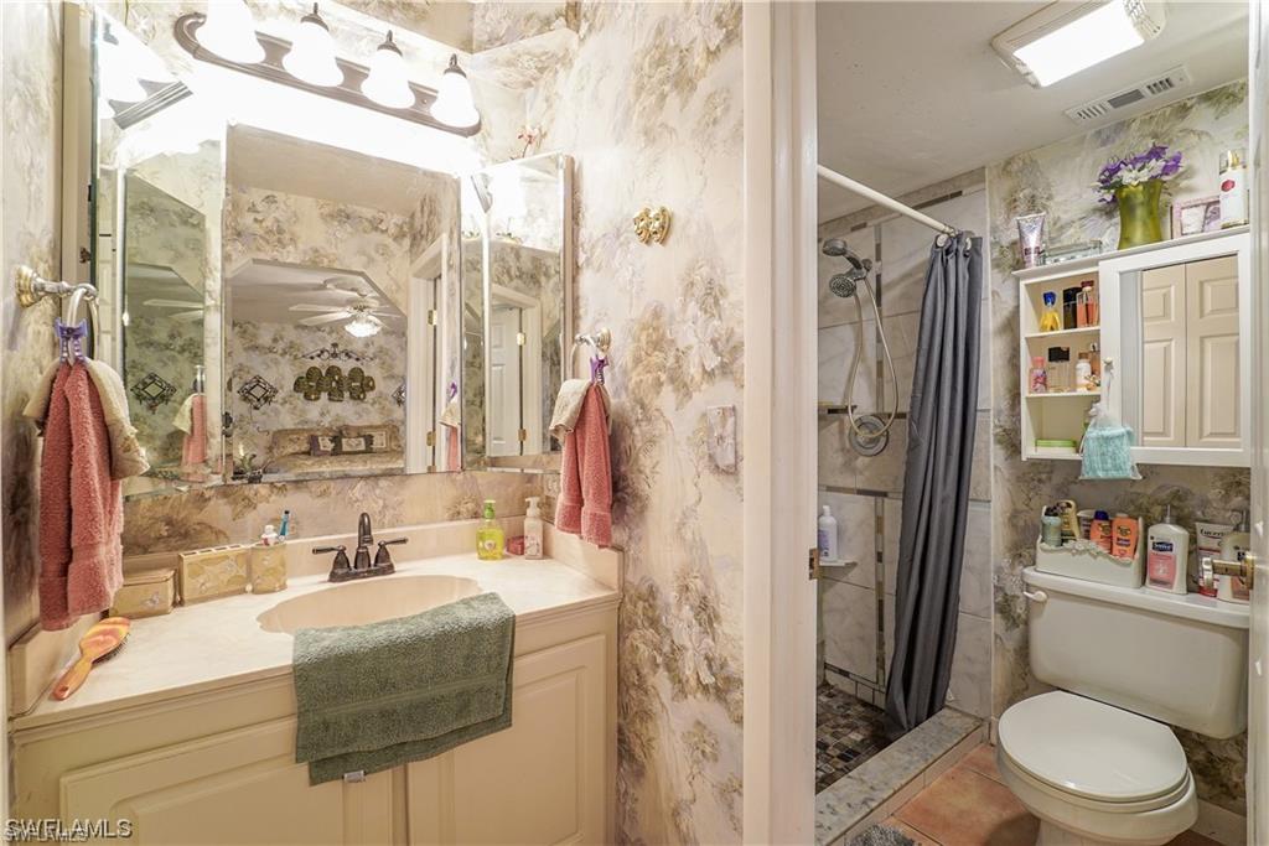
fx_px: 494
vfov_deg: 81.2
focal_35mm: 14
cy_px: 423
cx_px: 634
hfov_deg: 104.2
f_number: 8
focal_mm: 14
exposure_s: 1/6
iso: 640
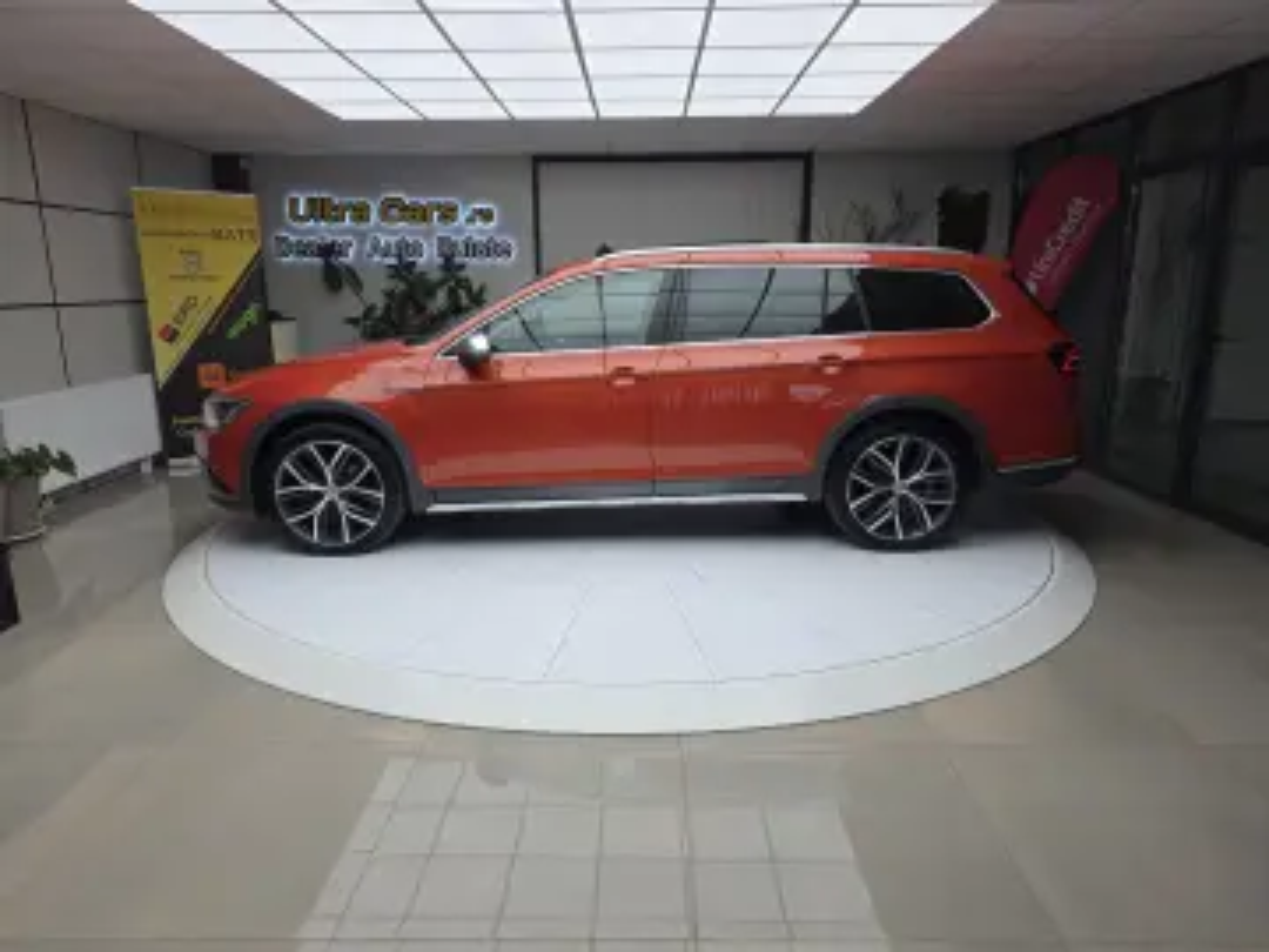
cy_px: 476
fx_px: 843
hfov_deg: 73.9
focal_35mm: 23
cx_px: 634
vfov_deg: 58.9
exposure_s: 1/115
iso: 12
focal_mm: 6.25
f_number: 1.7
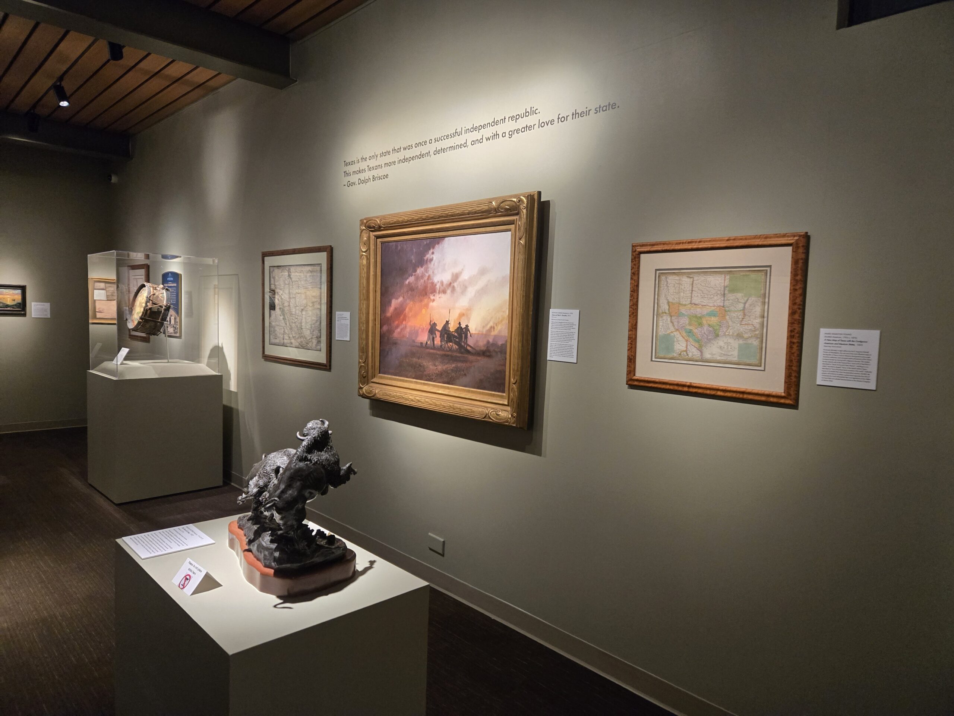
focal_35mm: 23
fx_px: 634
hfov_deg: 73.9
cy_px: 358
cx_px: 477
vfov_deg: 58.9
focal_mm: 5.4
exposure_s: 1/120
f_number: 1.8
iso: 500
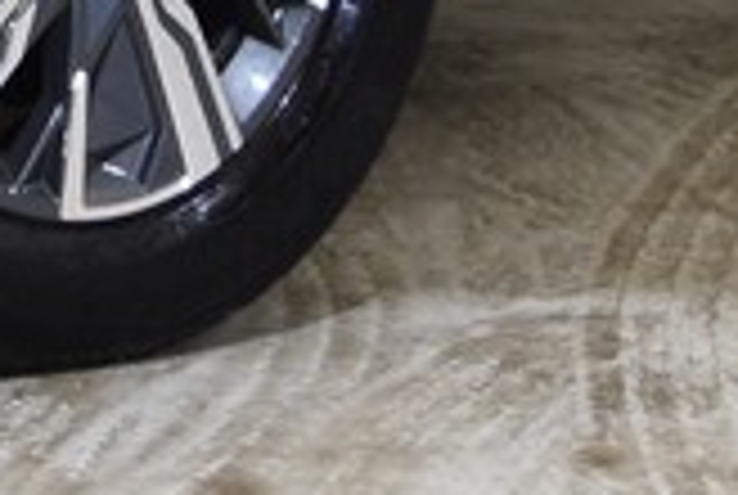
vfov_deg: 2.3
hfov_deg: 3.4
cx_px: -580
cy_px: -968
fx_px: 12468
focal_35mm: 607
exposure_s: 1/10
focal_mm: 65
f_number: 5.6
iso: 400
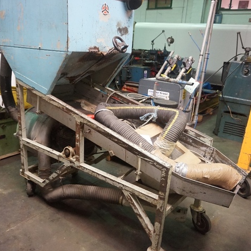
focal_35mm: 31
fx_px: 254
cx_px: 125
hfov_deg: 52.5
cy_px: 127
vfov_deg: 52.5
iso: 3200
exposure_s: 1/160
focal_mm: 16
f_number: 3.5
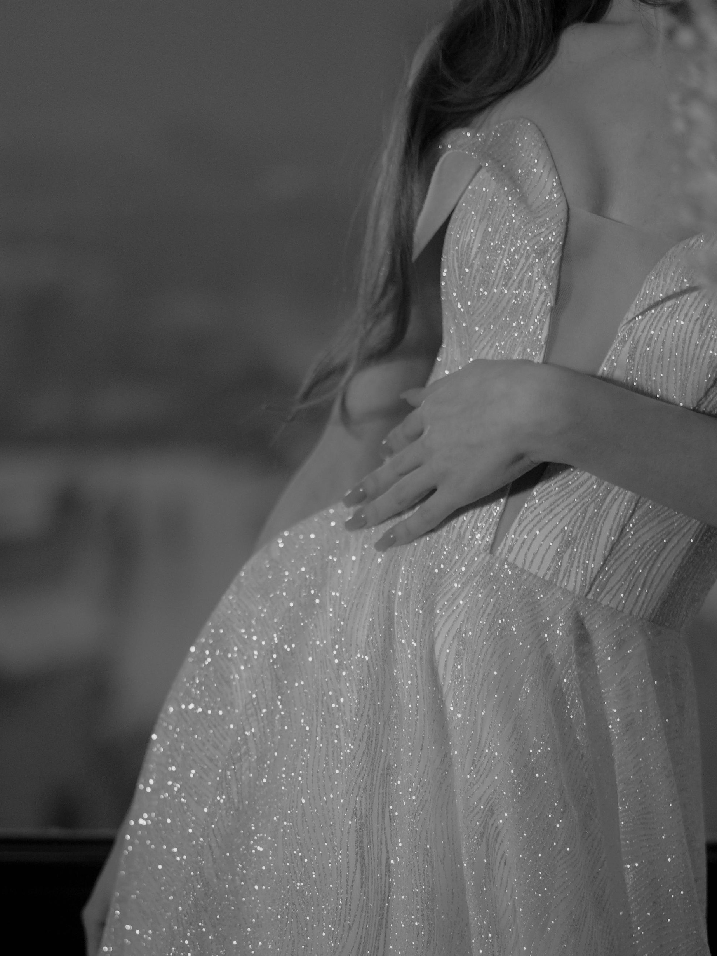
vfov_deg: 25.7
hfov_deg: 19.6
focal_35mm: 75
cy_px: 694
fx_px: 2071
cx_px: 359
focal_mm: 50
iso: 1000
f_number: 1.8
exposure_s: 1/160
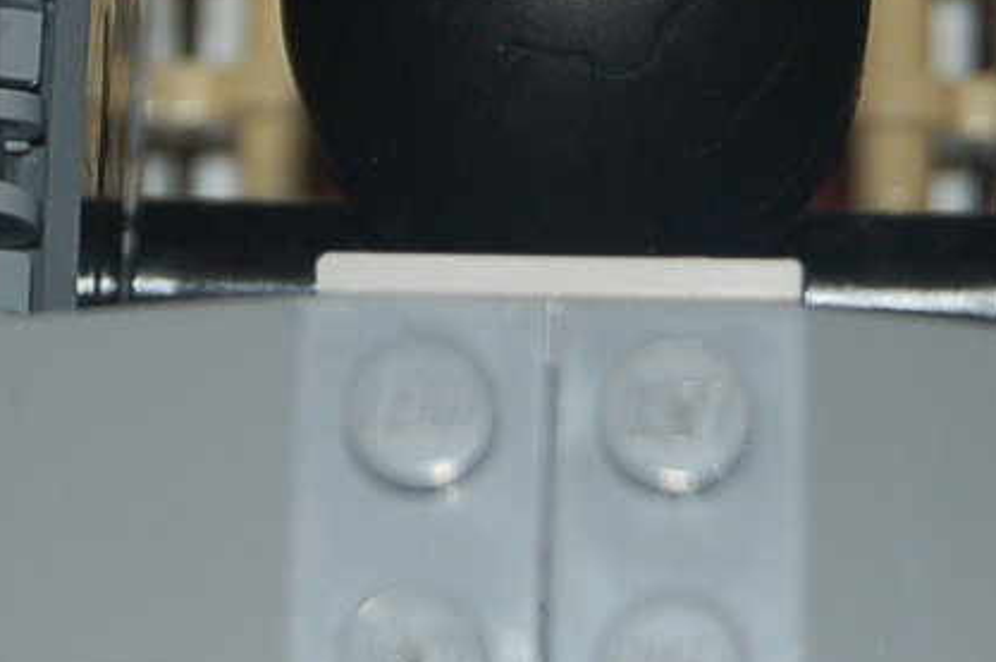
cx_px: 549
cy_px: -119
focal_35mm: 298
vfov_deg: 4.6
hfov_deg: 6.9
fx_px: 8230
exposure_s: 1/60
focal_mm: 55
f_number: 5.6
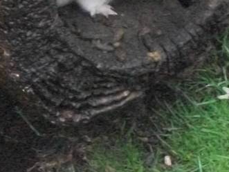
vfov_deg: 3.2
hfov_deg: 4.3
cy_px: -111
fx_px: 3068
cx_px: -105
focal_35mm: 464
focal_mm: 17.1
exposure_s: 1/320
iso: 800
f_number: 5.2
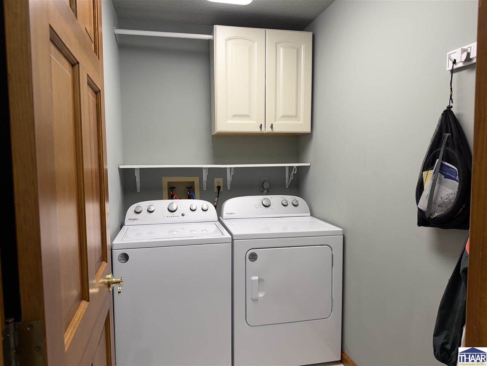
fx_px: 338
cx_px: 244
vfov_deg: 56.8
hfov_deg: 71.6
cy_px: 183
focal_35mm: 24
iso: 100
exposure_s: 1/120
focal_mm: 6.76
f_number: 1.78
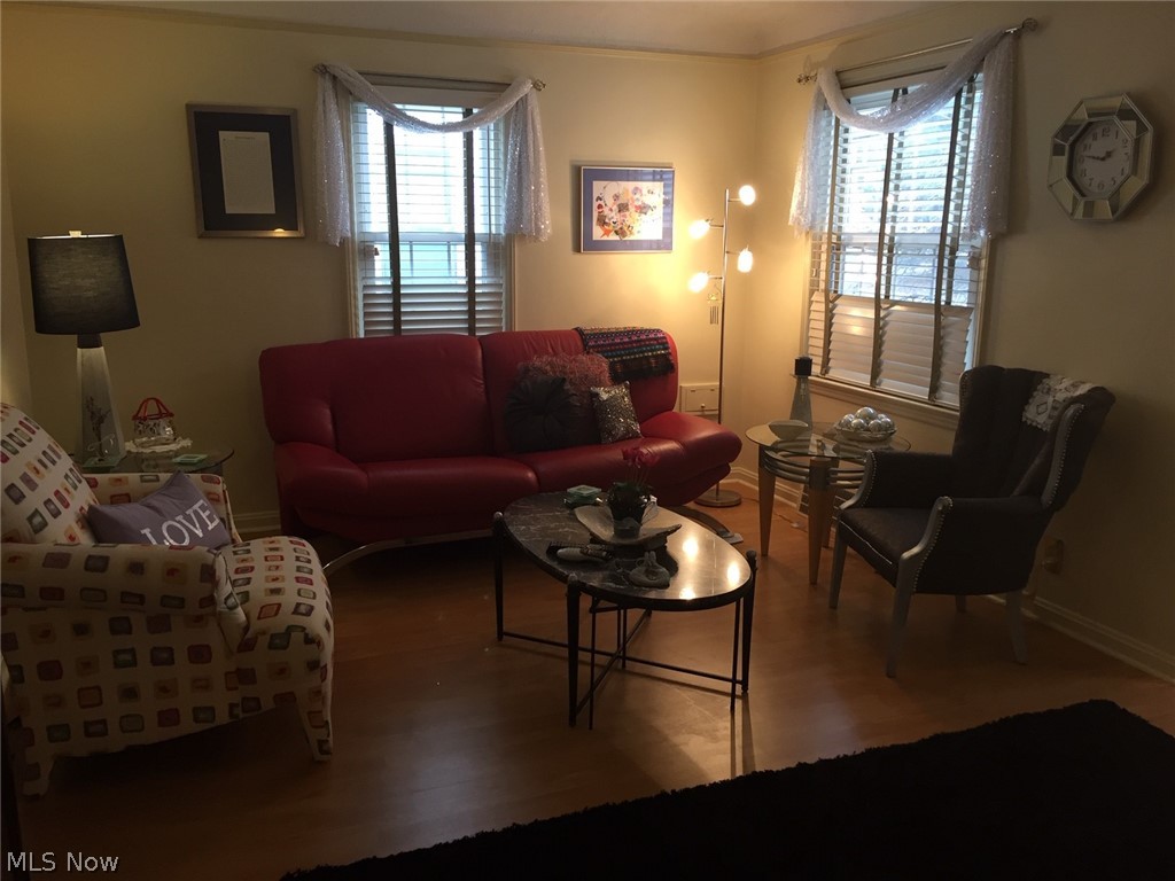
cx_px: 588
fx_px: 984
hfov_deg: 61.7
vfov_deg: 48.2
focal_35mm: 29
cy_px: 440
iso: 64
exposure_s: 1/30
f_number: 2.2
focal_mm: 4.15
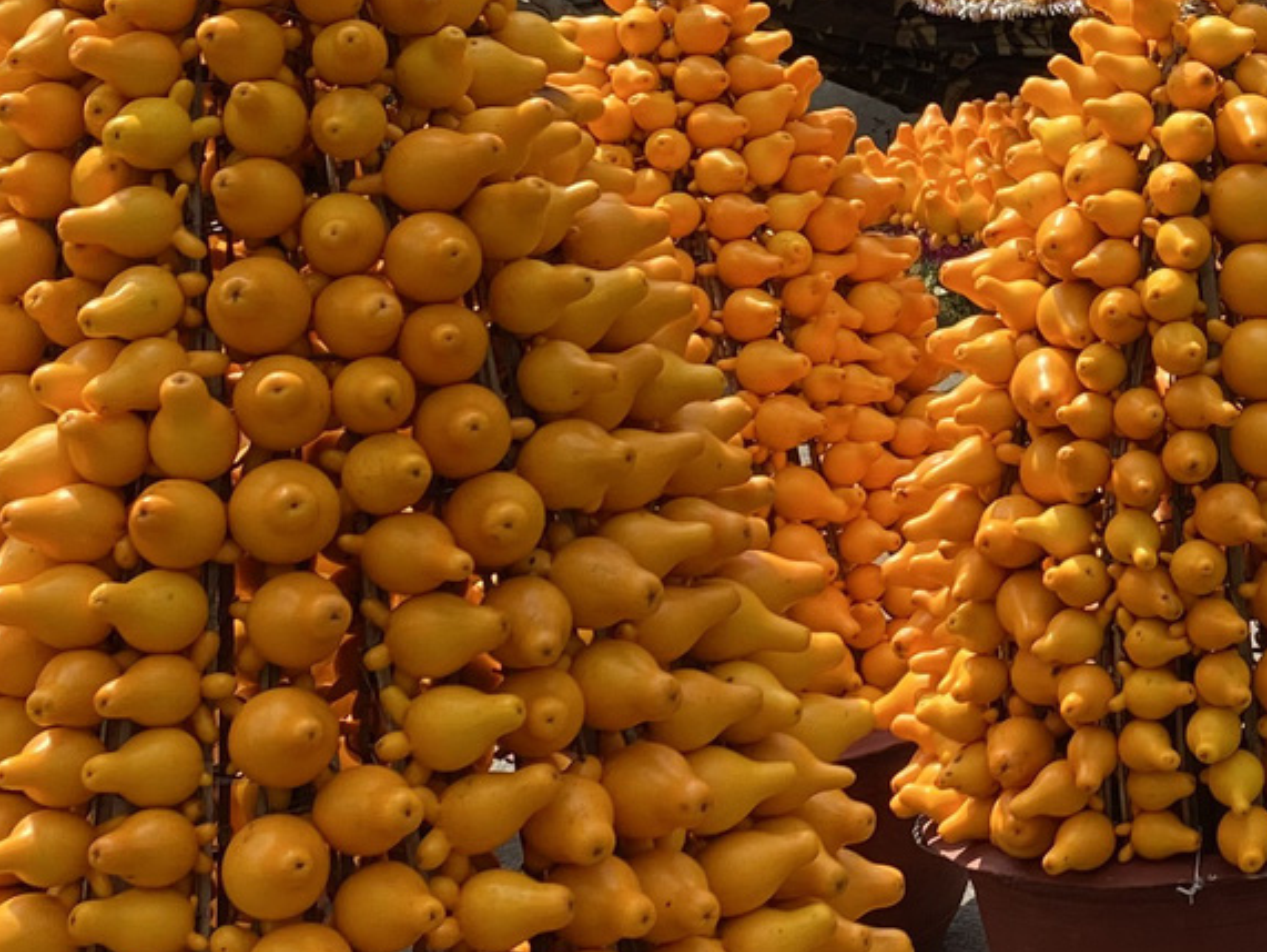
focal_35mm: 91
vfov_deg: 16.1
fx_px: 3333
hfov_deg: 20.1
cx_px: 1560
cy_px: 195
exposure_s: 1/1170
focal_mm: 4.25
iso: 32
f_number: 1.8
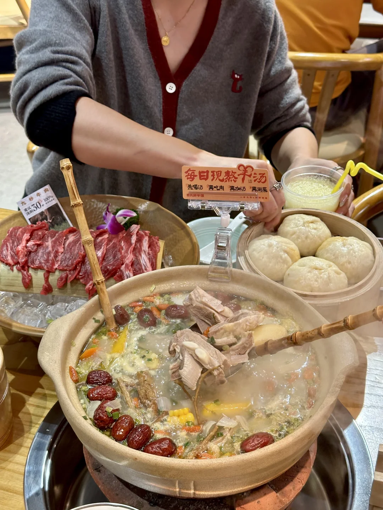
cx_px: 192
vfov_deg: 39.7
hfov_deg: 30.3
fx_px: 708
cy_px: 255
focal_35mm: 48
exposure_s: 1/100
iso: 160
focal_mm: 6.86
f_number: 1.78
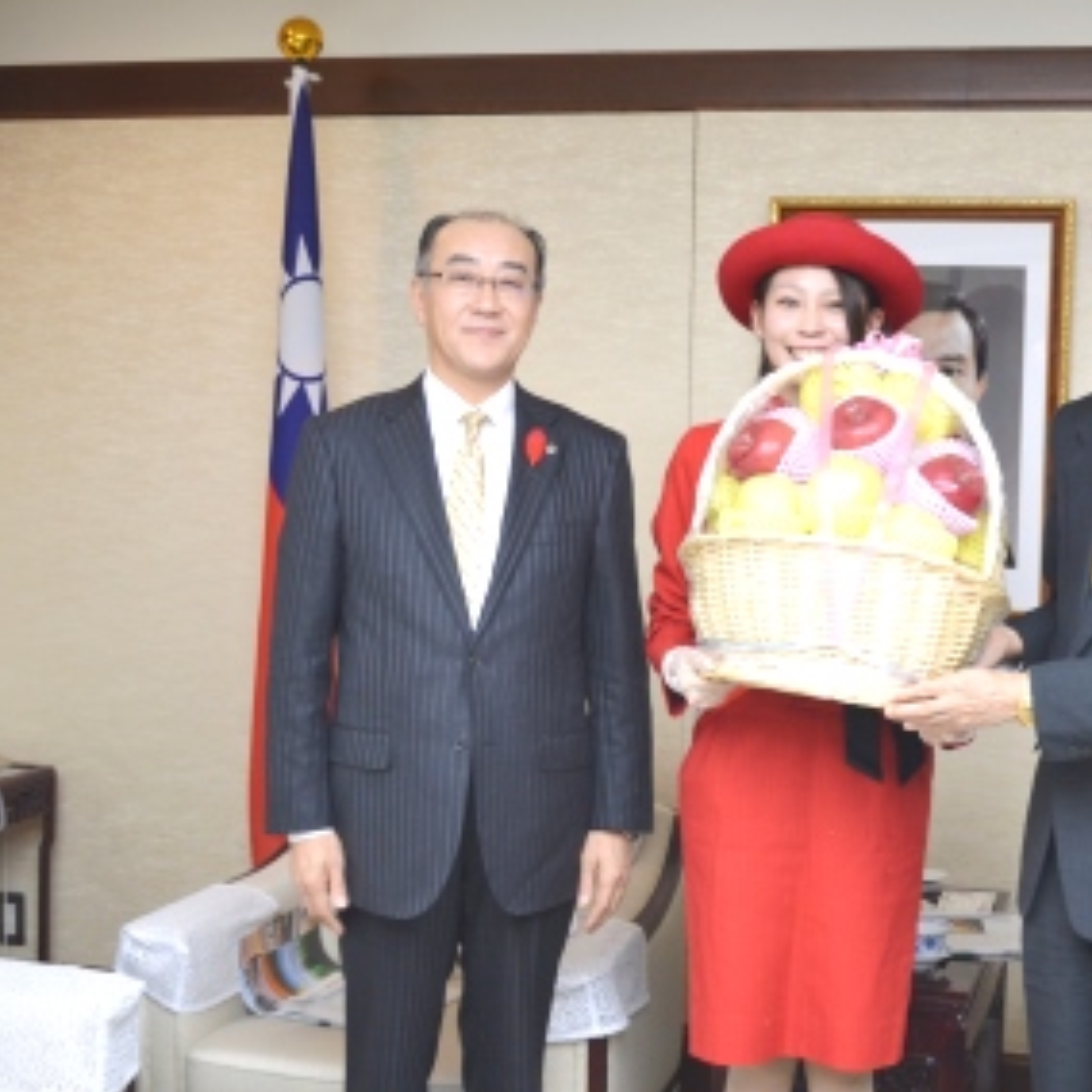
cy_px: 546
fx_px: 1820
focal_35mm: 51
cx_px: 794
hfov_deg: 32.9
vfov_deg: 33.4
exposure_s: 1/60
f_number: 4.2
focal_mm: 26
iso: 900
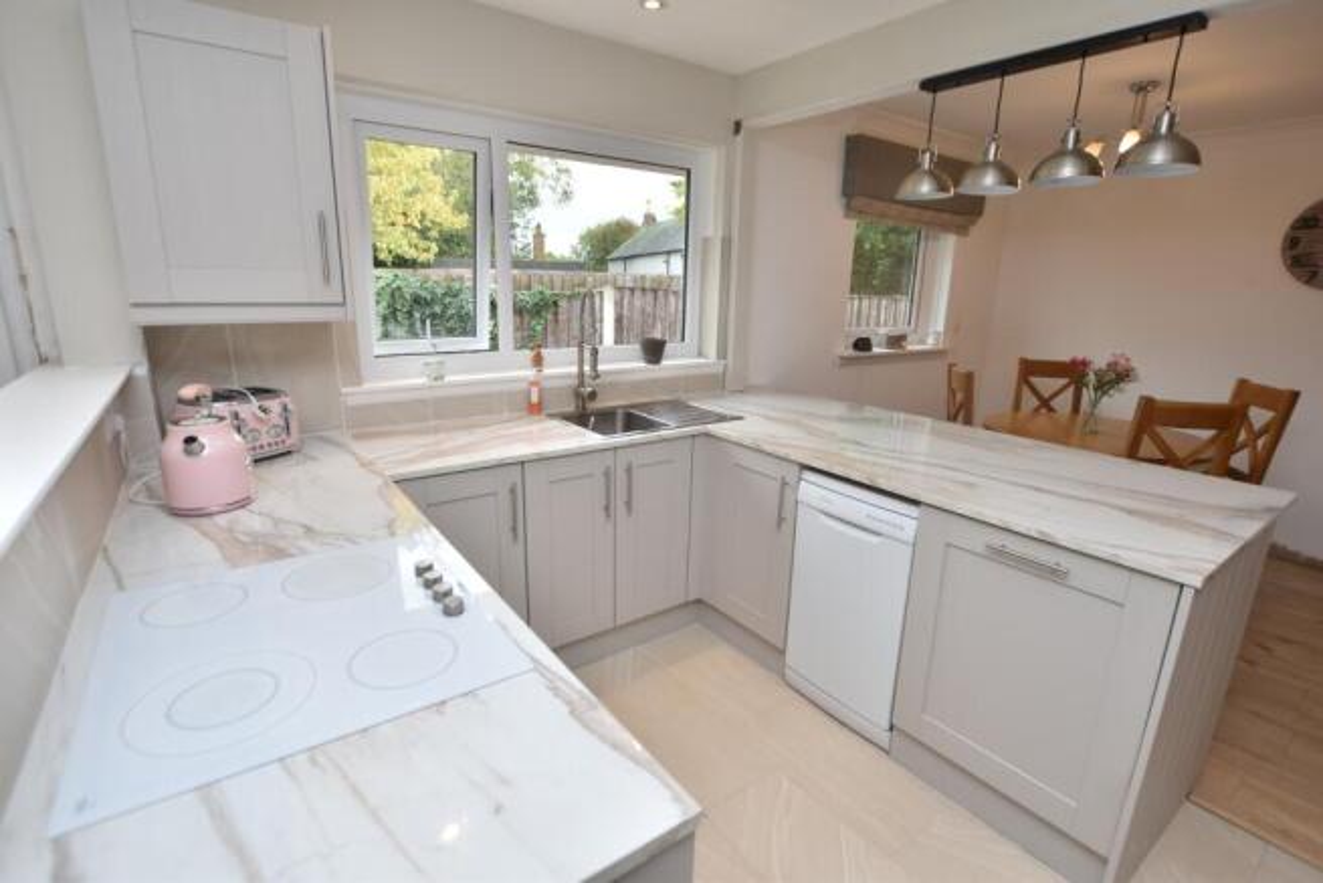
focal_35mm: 16
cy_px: 442
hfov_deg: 95.0
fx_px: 606
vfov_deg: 72.1
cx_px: 662
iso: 100
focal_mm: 11
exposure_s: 1/50
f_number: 3.5
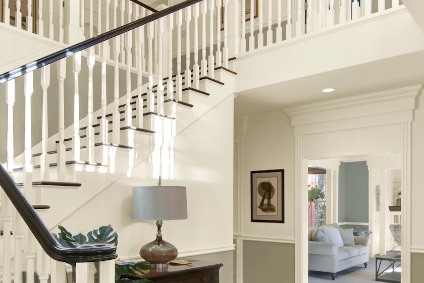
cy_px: 202
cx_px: 196
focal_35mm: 32
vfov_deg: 40.3
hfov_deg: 58.6
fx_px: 377
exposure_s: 1/13
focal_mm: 14
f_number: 14
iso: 100
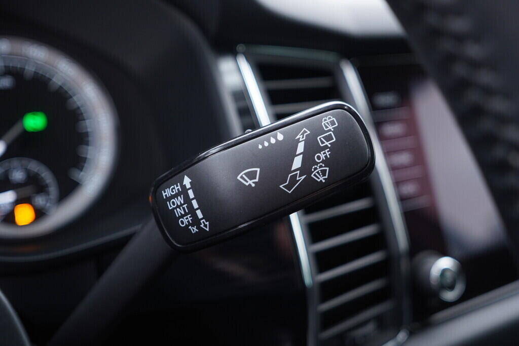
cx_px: 260
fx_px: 519
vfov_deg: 36.9
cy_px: 173
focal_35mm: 36
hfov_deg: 53.1
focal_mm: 24
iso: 400
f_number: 2.8
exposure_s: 1/40
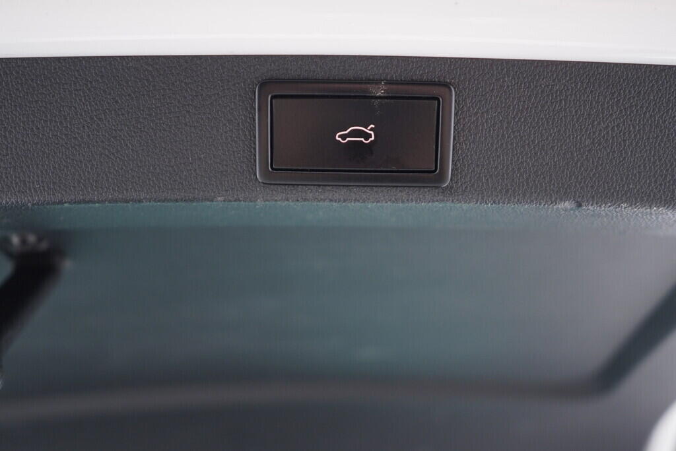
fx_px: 676
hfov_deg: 53.1
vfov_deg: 36.9
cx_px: 338
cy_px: 226
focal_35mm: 36
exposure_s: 1/40
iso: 320
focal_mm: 24
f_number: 2.8
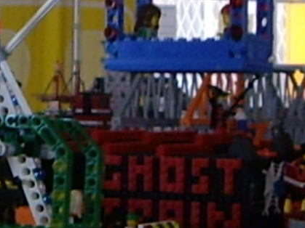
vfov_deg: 7.1
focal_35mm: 209
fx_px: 1841
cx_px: 23
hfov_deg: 9.4
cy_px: 40
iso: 200
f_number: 2.7
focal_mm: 6.2
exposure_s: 1/100
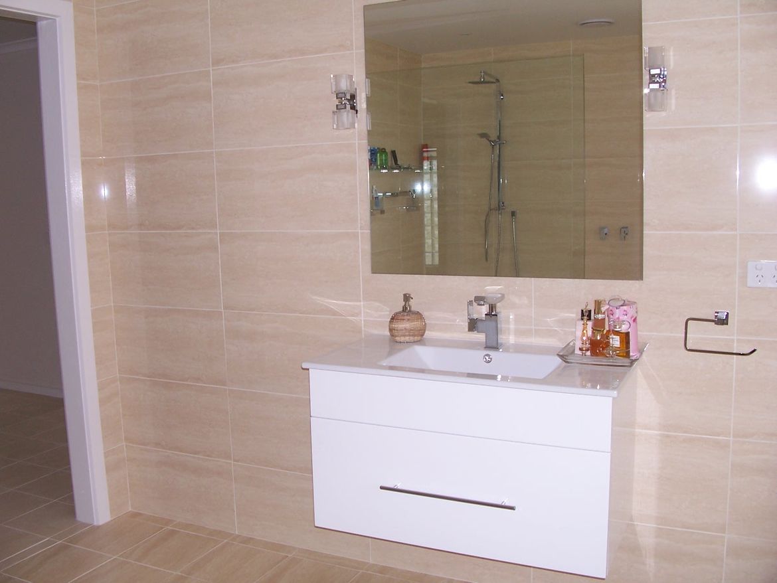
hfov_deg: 52.6
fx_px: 786
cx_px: 388
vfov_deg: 40.7
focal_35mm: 35
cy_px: 292
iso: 80
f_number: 2.8
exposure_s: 1/60
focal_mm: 6
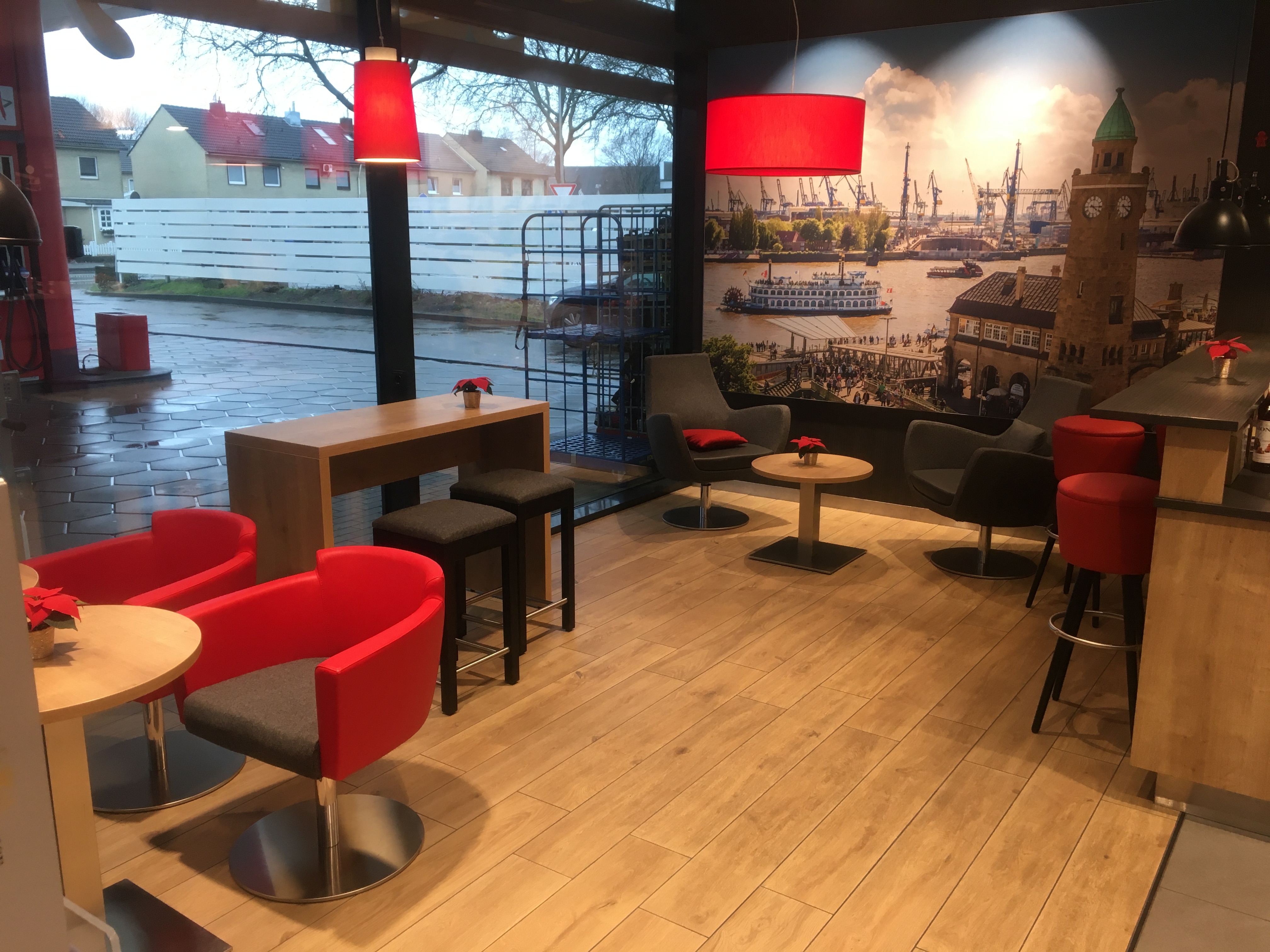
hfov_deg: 61.7
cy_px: 476
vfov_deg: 48.2
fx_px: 1064
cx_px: 635
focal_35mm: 29
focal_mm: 4.15
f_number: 2.2
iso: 40
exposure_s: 1/33
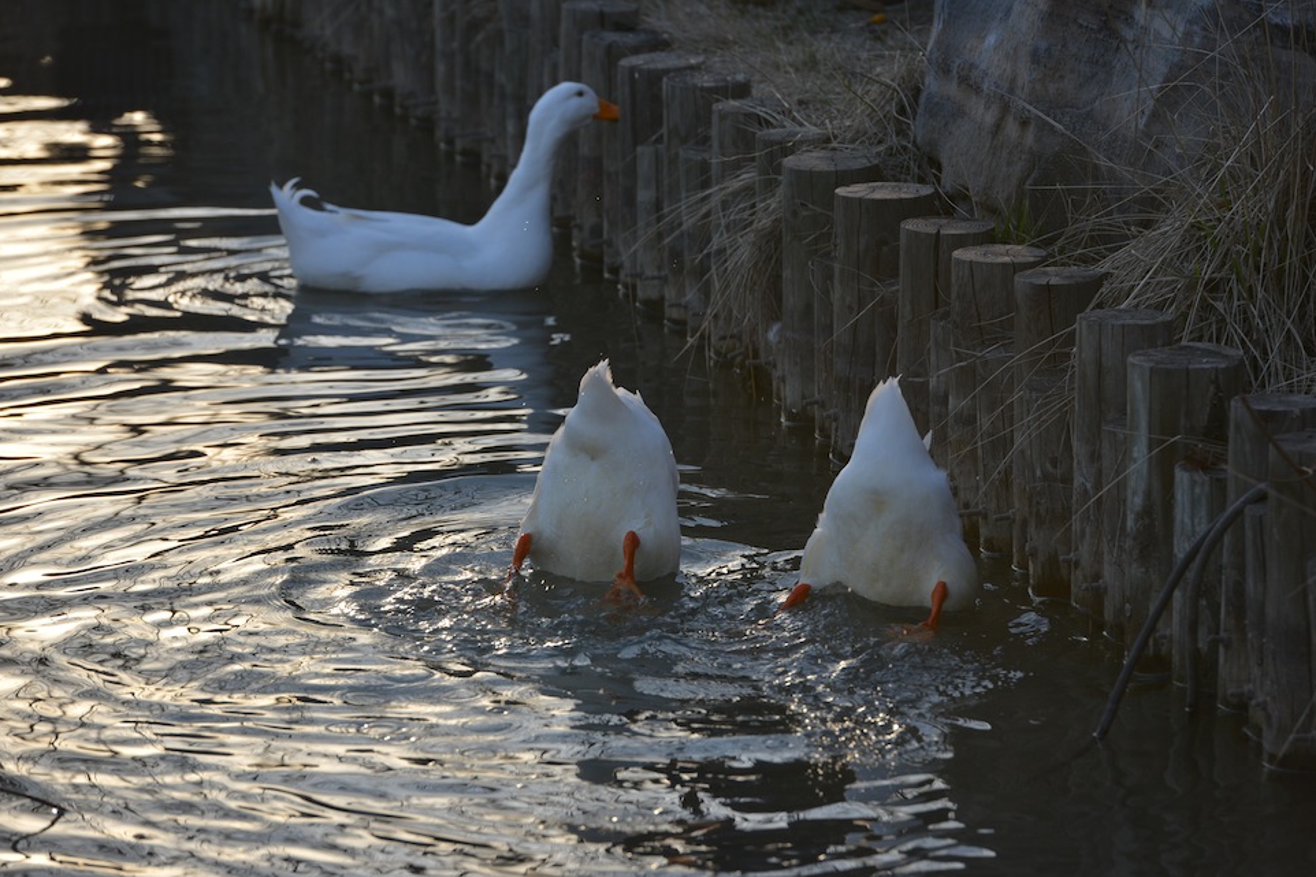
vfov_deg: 6.4
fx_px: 7784
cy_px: 459
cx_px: 687
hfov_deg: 9.7
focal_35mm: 213
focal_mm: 200
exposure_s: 1/400
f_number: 6.3
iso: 200
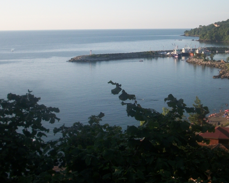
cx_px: 122
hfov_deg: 31.5
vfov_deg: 25.2
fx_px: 407
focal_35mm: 60
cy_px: 59
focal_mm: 6.3
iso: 80
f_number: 3.1
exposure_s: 1/640
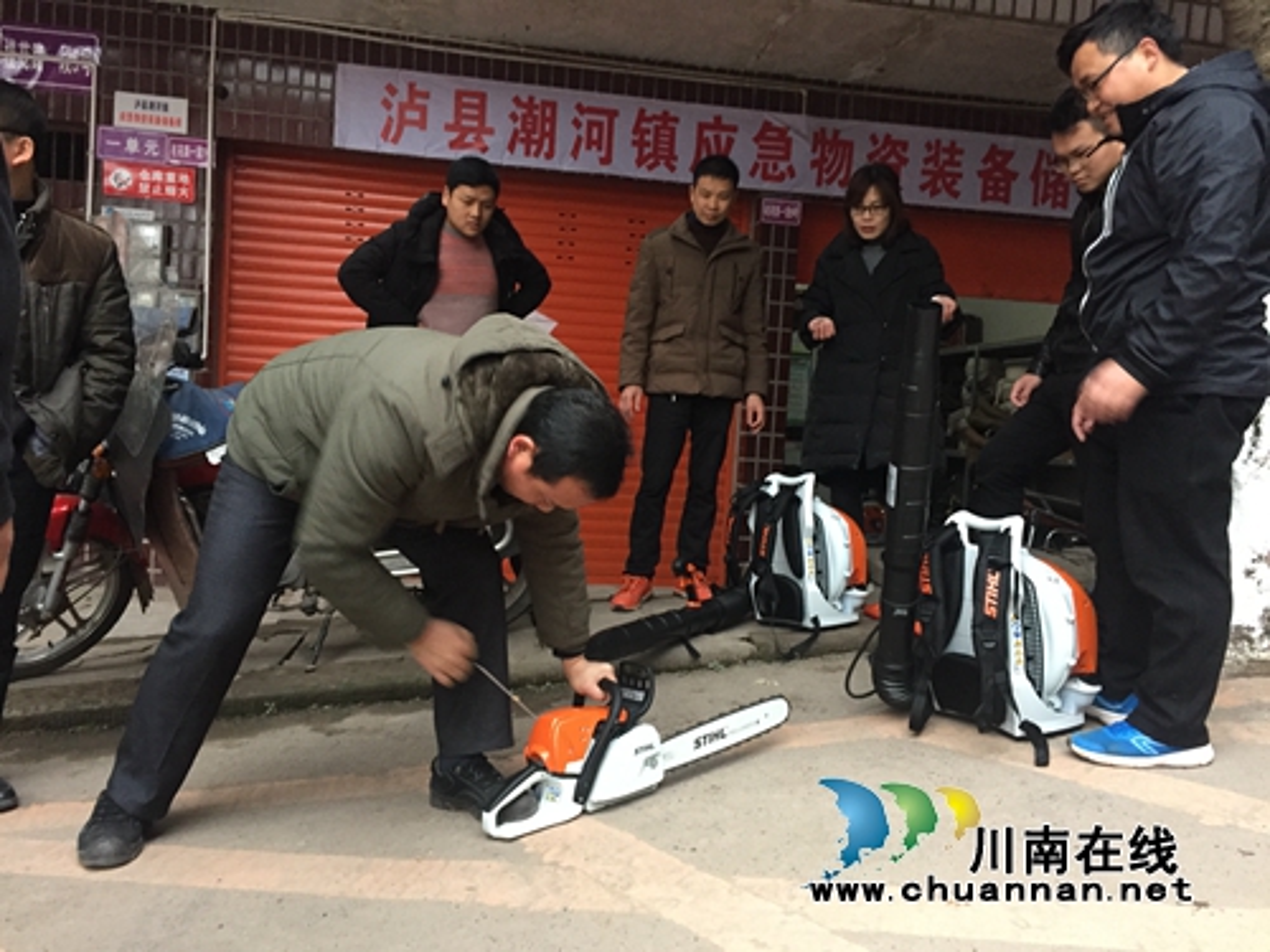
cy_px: 476
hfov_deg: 61.7
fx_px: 1064
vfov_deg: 48.2
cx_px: 635
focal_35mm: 29
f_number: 2.2
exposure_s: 1/33
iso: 250
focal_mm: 4.15
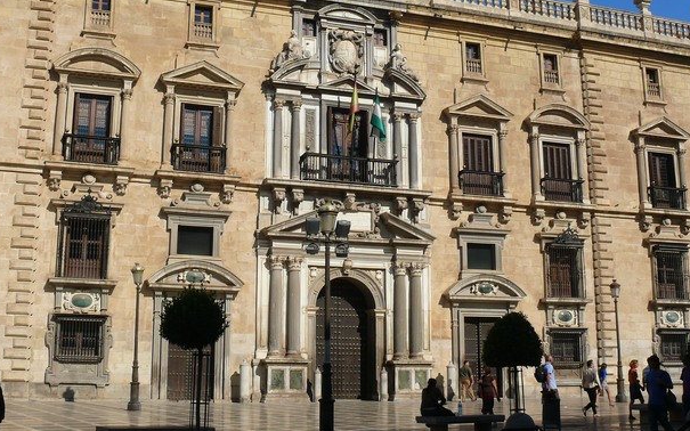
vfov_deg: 27.9
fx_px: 865
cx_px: 306
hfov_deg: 43.4
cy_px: 170
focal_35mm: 46
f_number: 5.6
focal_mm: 7.4
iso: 100
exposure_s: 1/320
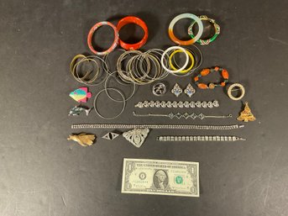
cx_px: 144
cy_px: 108
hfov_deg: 61.7
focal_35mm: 29
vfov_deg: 48.2
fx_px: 241
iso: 125
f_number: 1.8
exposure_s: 1/60
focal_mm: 3
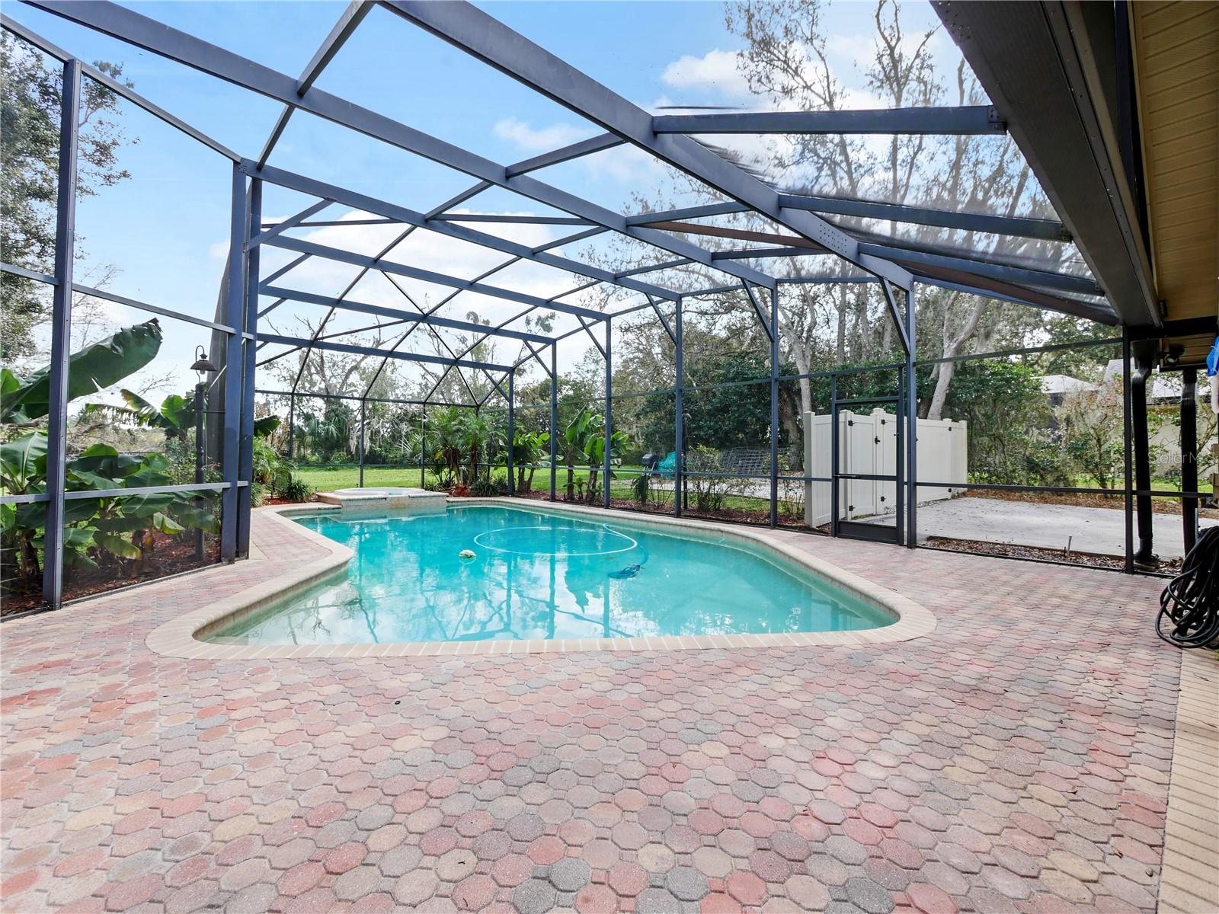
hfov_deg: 102.1
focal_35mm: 14
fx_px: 493
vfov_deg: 85.7
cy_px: 457
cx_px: 610
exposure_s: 1/200
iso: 200
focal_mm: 7
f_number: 5
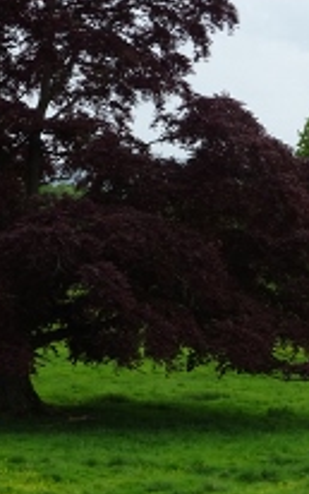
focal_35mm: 116
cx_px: 156
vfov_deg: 17.9
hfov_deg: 11.3
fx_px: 1561
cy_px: 139
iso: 80
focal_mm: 8.51
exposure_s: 1/160
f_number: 4.5
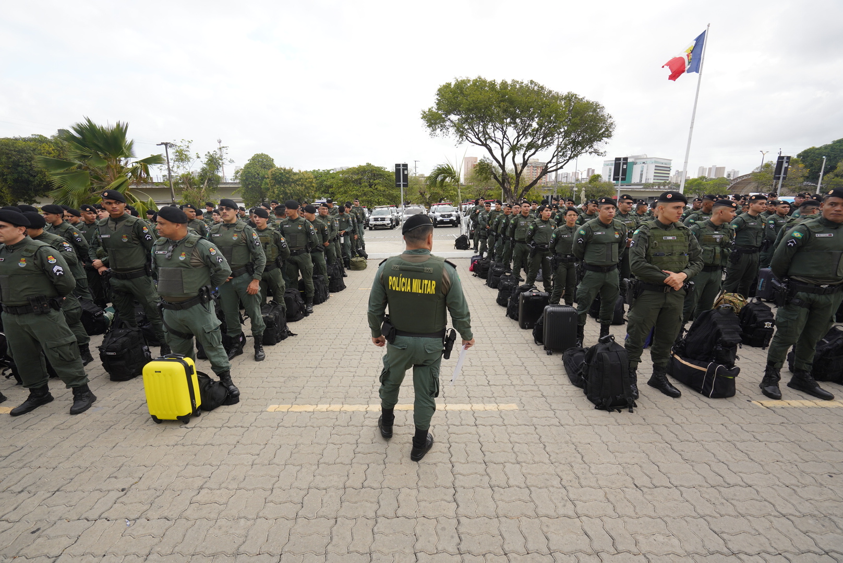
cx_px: 422
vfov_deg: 73.8
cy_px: 282
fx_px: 375
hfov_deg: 96.7
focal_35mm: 16
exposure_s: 1/160
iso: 400
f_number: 8
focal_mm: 16
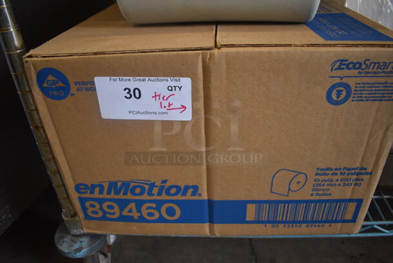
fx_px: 295
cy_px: 132
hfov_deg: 67.3
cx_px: 196
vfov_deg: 48.0
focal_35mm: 27
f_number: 3.5
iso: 800
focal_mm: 18
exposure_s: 1/125
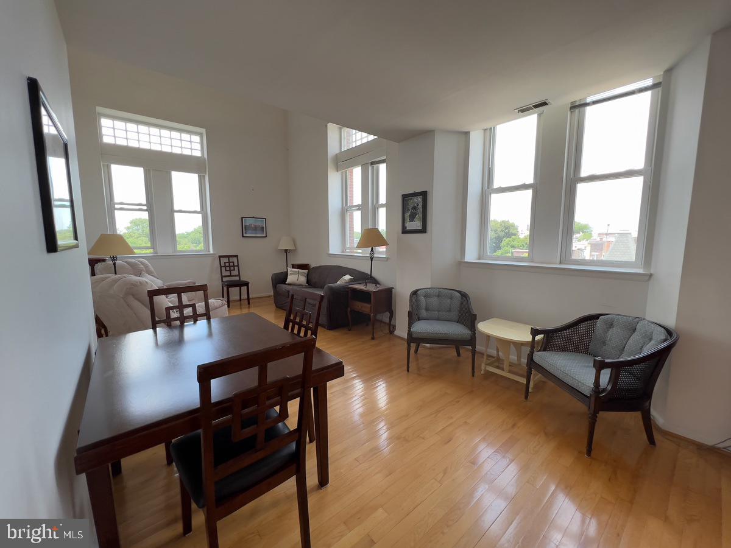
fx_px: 275
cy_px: 274
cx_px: 366
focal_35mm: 13
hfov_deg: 106.2
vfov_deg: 89.9
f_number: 1.8
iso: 50
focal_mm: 1.57
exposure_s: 1/99
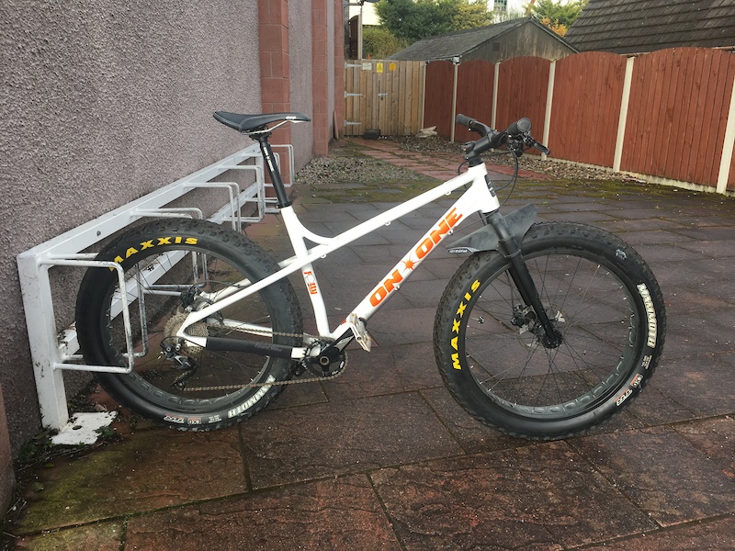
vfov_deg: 48.2
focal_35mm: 29
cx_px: 368
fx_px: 616
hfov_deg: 61.7
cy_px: 276
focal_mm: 4.15
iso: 25
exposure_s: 1/366
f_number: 2.2
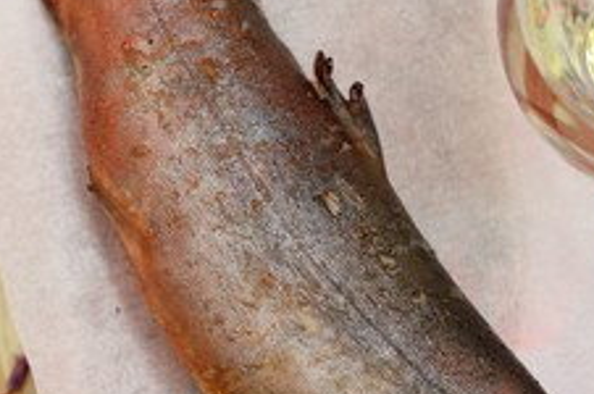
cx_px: 255
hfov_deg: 18.9
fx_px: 1779
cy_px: 315
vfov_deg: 12.6
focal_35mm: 108
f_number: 6.3
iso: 800
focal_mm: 58
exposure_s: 1/50
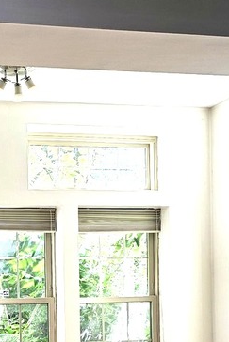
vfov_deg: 27.5
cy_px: 305
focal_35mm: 71
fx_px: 677
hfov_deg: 18.9
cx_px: 25
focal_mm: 6.3
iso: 32
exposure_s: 1/120
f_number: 1.7
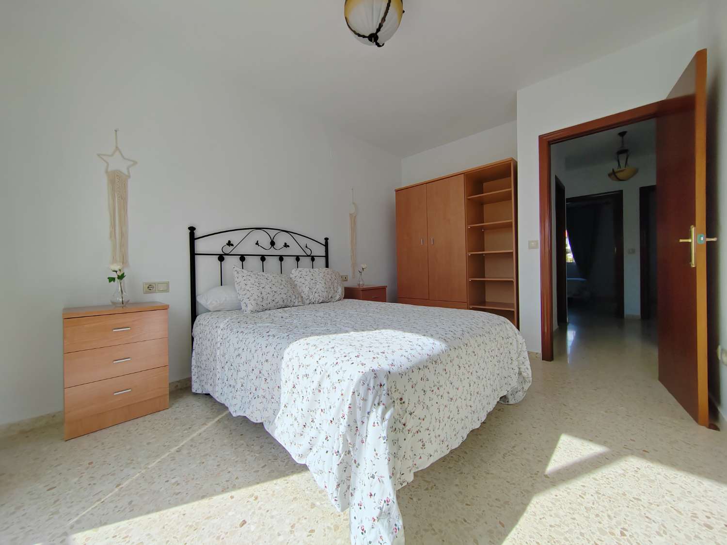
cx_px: 364
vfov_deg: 85.7
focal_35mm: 14
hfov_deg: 102.1
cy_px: 272
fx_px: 294
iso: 100
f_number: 2.2
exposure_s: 1/480
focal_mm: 2.16
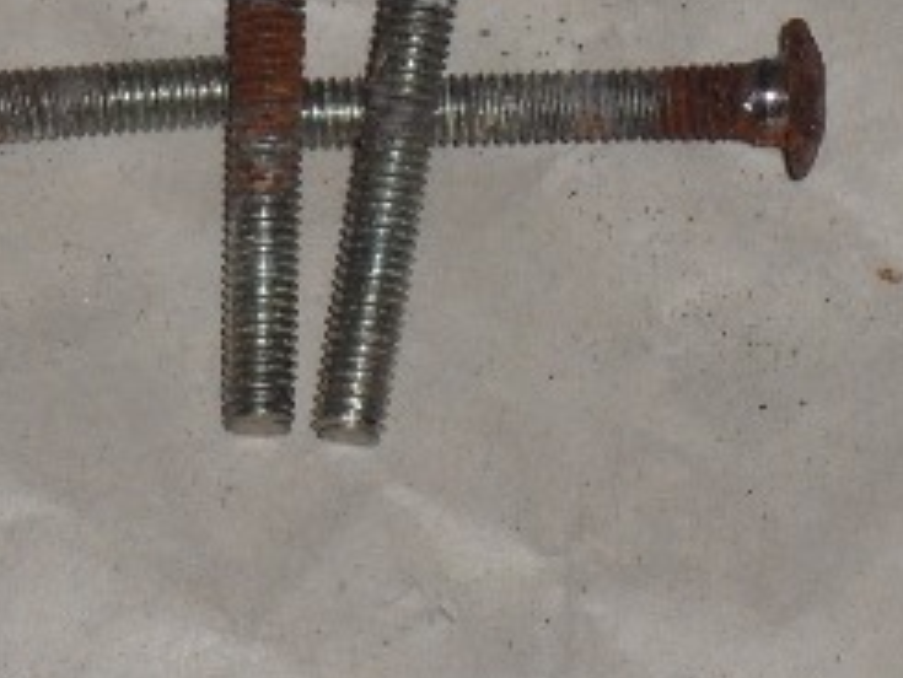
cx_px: 324
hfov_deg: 9.2
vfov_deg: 6.9
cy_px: 162
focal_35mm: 214
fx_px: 5585
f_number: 15
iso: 120
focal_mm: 20.9
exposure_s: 1/60
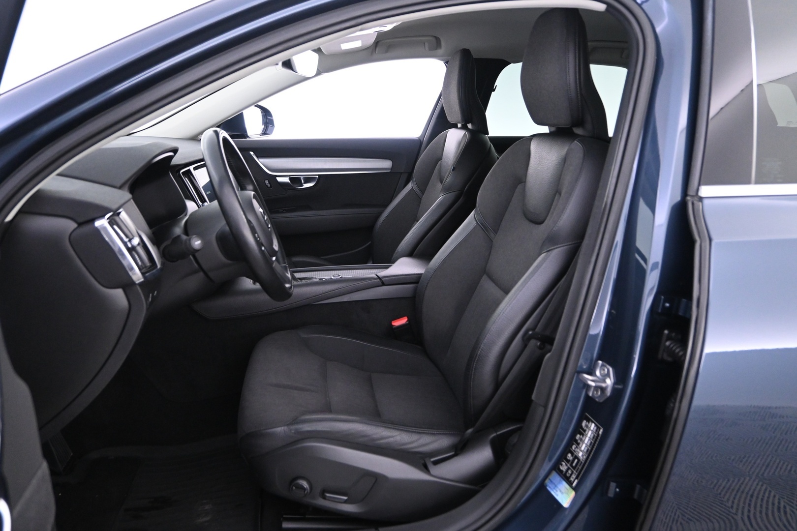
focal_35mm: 27
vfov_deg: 47.9
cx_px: 398
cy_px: 266
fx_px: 598
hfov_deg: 67.4
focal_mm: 18
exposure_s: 1/25
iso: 2500
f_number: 3.5
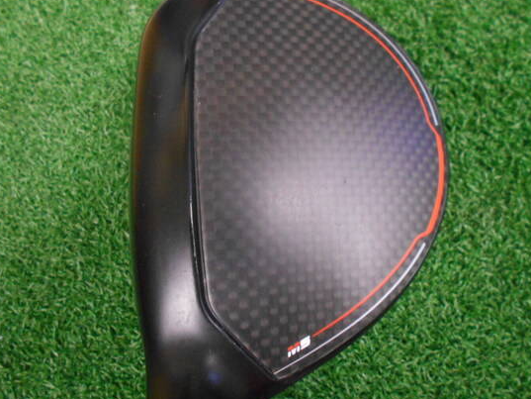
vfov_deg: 45.4
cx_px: 272
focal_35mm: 31
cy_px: 183
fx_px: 476
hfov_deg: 58.3
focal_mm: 4.6
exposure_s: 1/25
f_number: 3.2
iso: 800
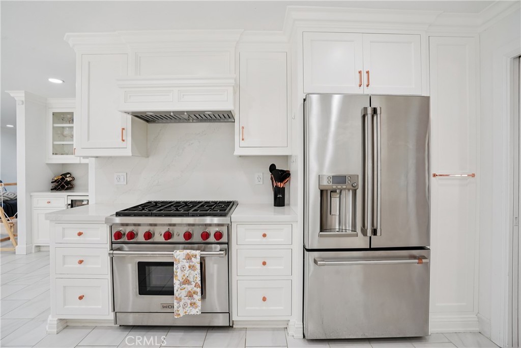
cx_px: 260
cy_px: 174
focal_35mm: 16
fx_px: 232
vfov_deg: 73.8
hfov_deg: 96.7
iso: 400
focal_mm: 16
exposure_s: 1/40
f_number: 8
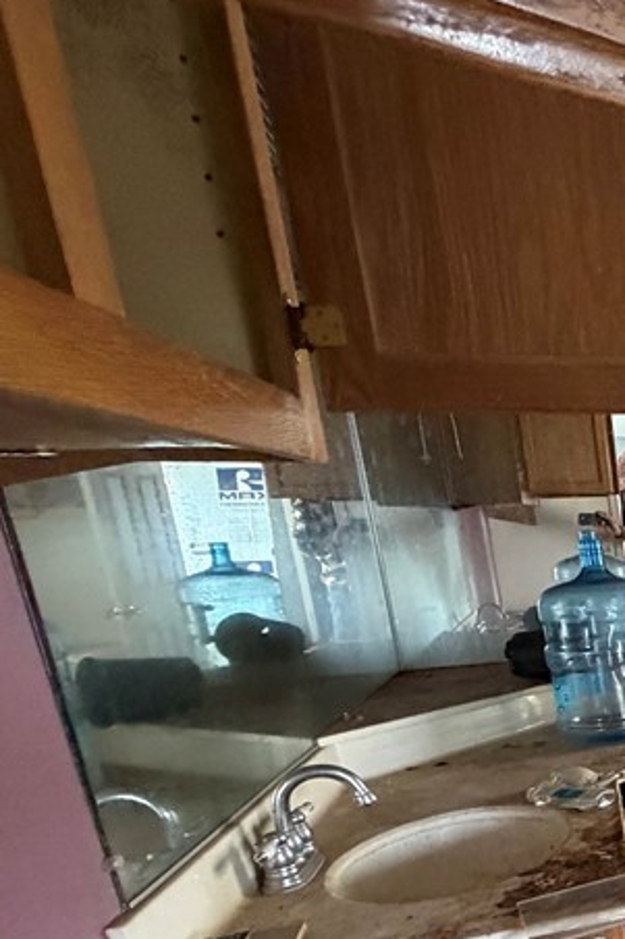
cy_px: 717
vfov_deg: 54.3
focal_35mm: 33
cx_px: 980
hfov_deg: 26.3
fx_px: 860
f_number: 2.2
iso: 640
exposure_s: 1/60
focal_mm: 2.22
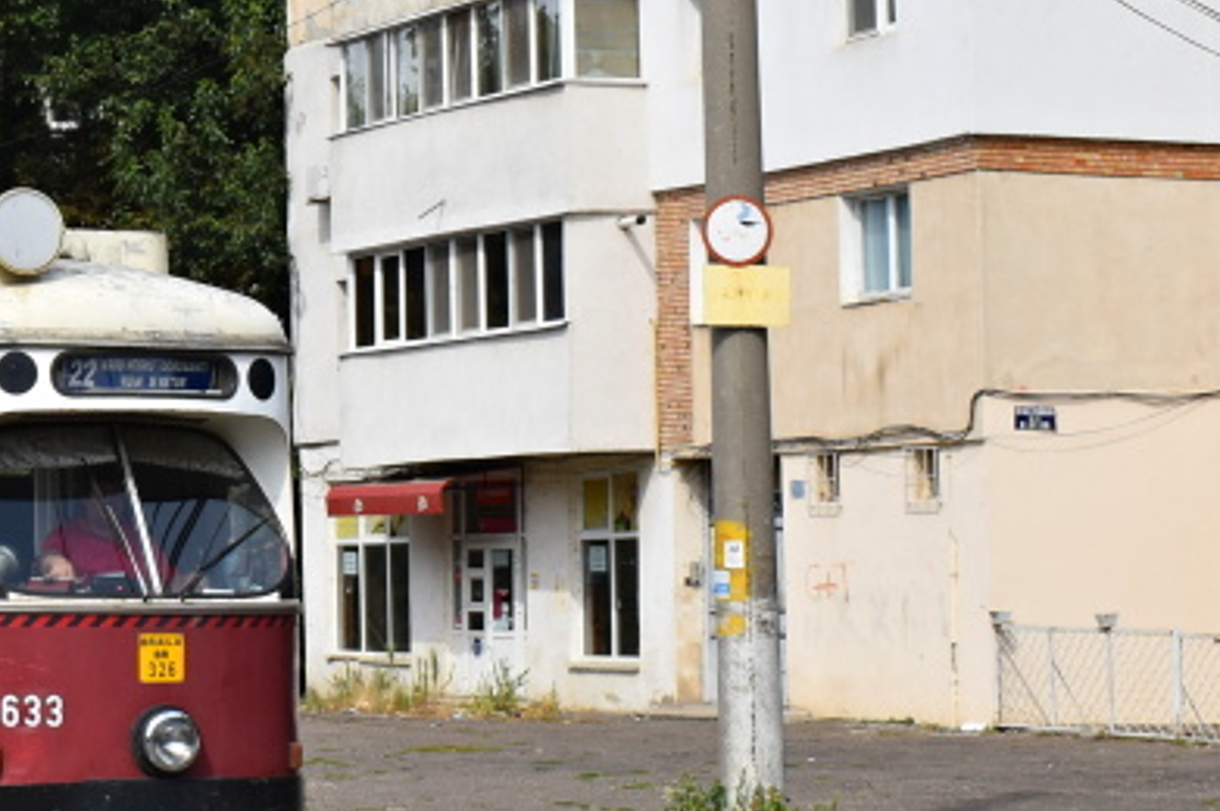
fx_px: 3995
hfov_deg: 16.6
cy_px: 245
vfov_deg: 11.6
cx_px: -281
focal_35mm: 118
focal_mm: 30
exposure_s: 1/400
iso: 200
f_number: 10
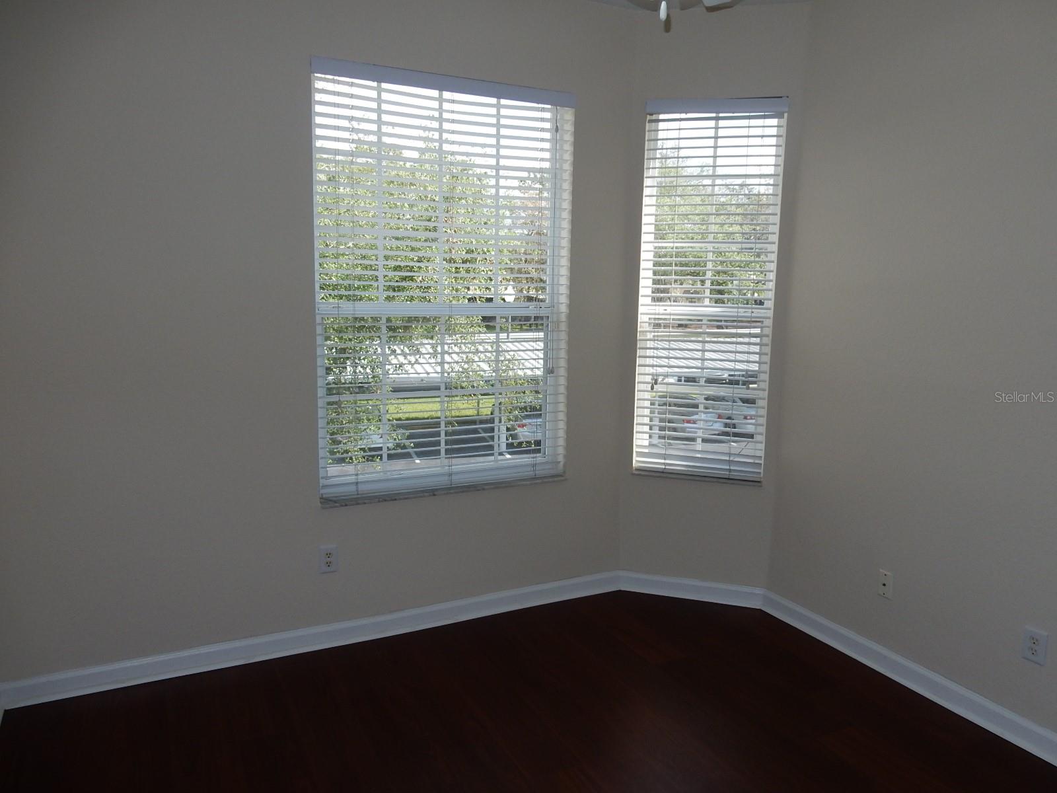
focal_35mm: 25
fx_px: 763
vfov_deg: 54.9
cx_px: 528
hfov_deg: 69.4
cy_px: 396
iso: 125
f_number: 3.7
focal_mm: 4.5
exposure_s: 1/320
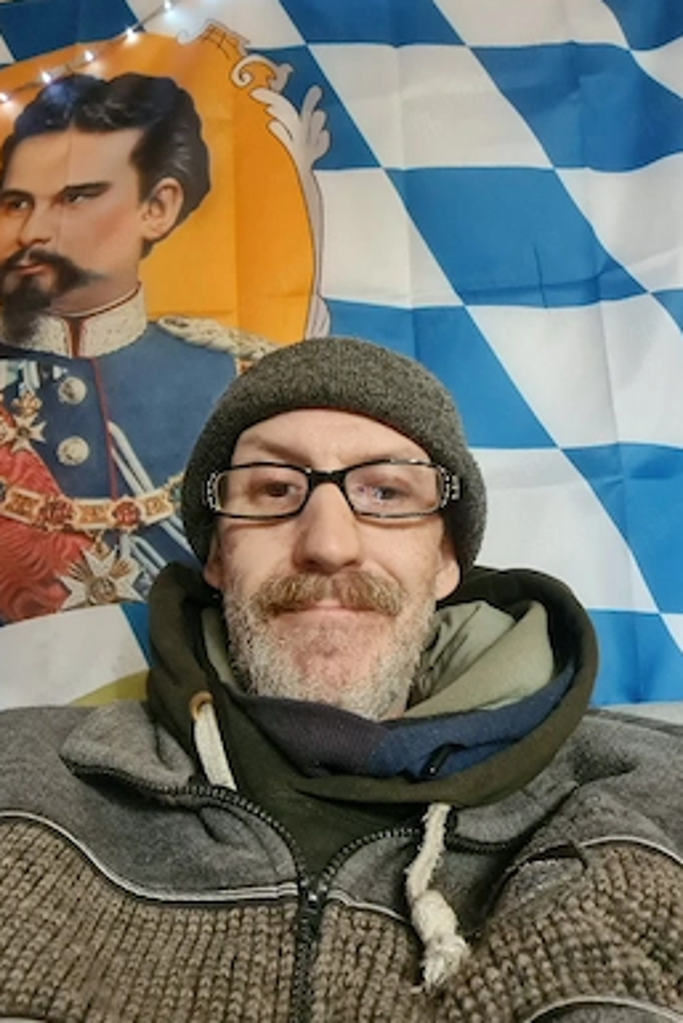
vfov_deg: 67.4
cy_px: 518
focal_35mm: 27
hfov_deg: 47.9
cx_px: 303
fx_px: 768
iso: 640
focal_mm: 3.3
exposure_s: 1/33
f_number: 2.2
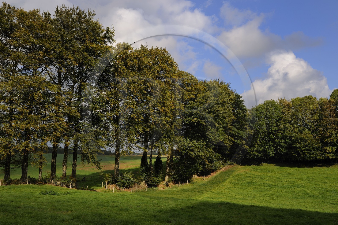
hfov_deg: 54.5
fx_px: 328
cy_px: 112
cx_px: 169
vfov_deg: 37.8
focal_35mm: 35
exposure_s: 1/160
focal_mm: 35
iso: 200
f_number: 14
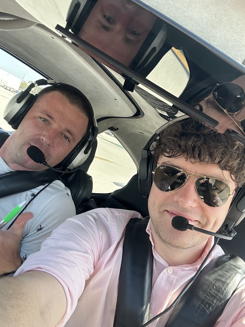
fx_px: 283
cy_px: 164
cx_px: 122
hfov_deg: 46.8
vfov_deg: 60.0
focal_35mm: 30
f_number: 1.9
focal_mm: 2.69
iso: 32
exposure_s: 1/172
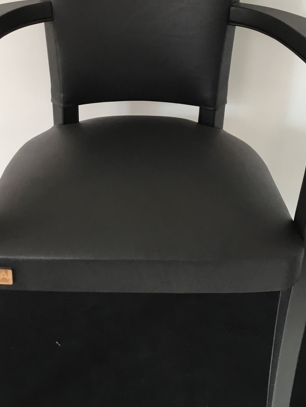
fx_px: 577
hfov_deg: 29.7
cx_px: 151
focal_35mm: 49
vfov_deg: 38.5
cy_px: 135
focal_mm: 3.3
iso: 80
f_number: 2.4
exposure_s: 1/33
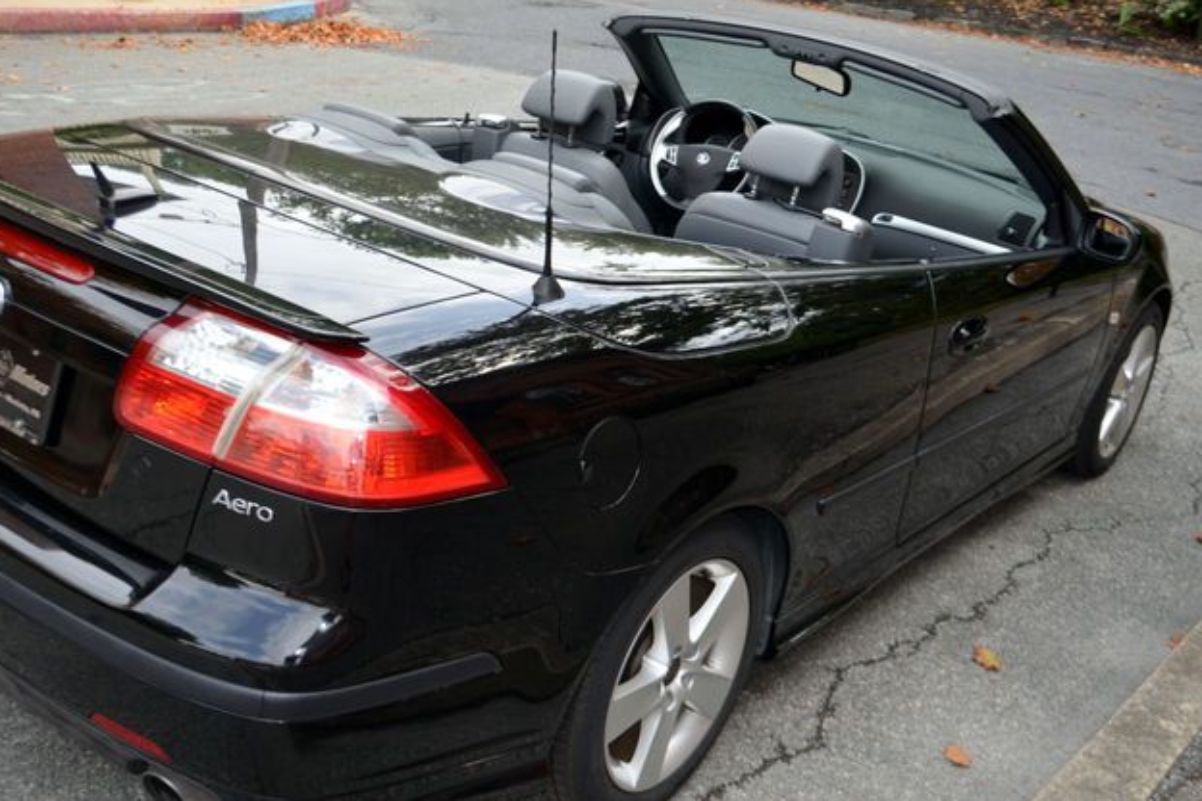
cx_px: 588
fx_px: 1436
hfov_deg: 45.4
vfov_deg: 31.2
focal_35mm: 43
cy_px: 400
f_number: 4.5
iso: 140
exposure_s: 1/200
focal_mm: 28
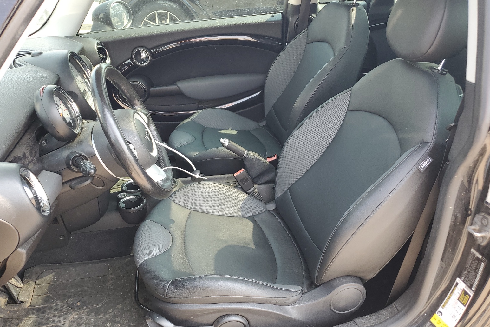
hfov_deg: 65.5
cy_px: 170
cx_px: 245
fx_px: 381
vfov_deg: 46.4
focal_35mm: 28
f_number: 1.5
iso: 50
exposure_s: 1/135
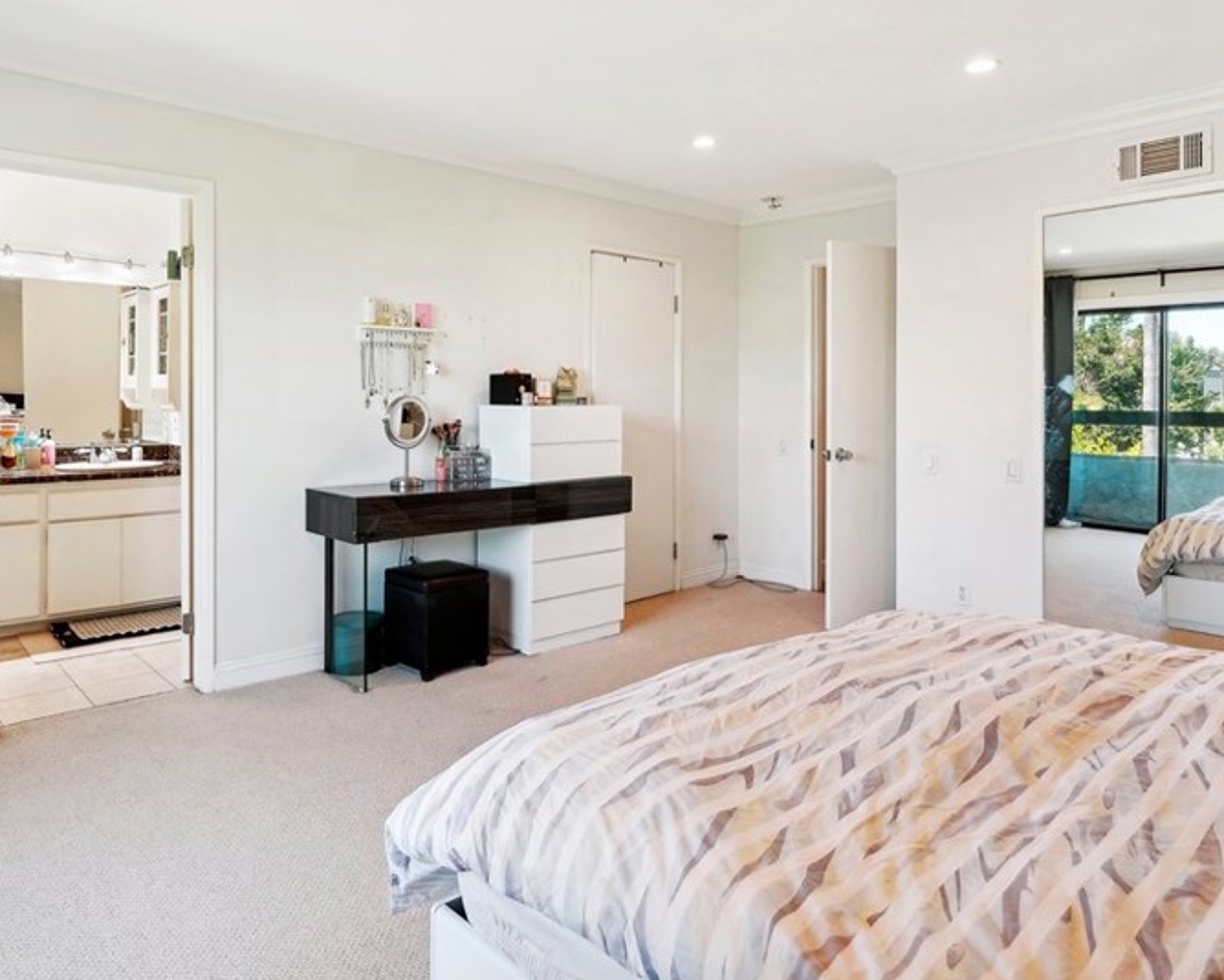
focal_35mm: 23
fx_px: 834
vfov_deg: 60.5
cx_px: 564
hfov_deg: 72.5
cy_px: 405
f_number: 8
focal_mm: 16
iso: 400
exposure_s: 1/20
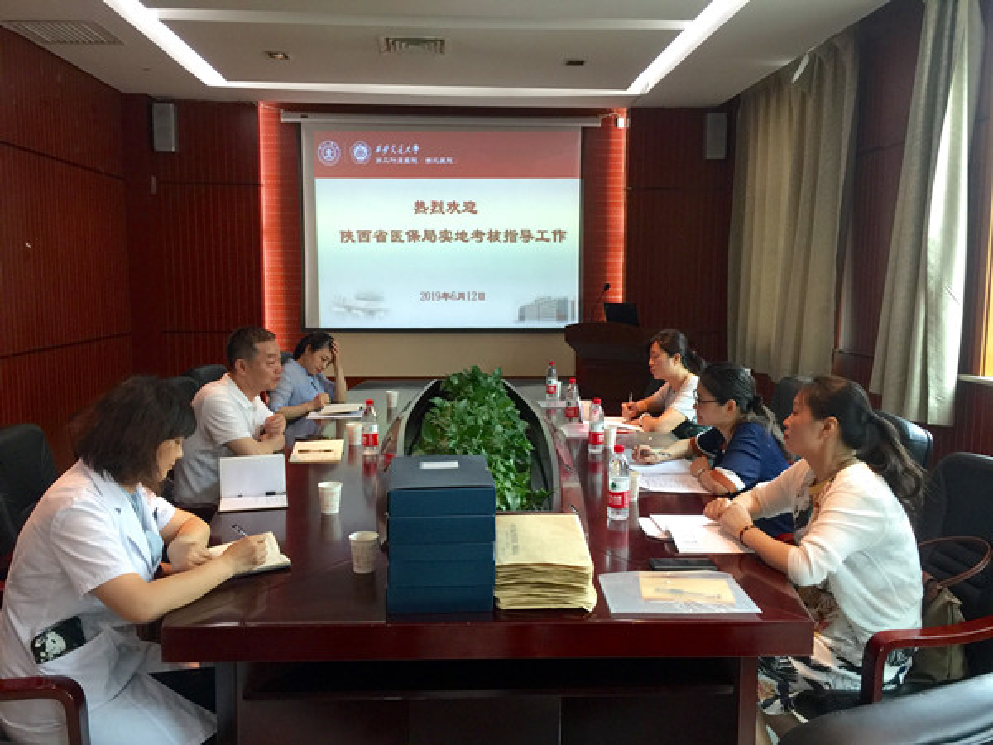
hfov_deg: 61.7
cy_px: 372
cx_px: 496
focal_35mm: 29
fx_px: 832
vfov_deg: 48.2
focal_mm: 4.15
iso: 64
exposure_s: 1/33
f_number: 2.2
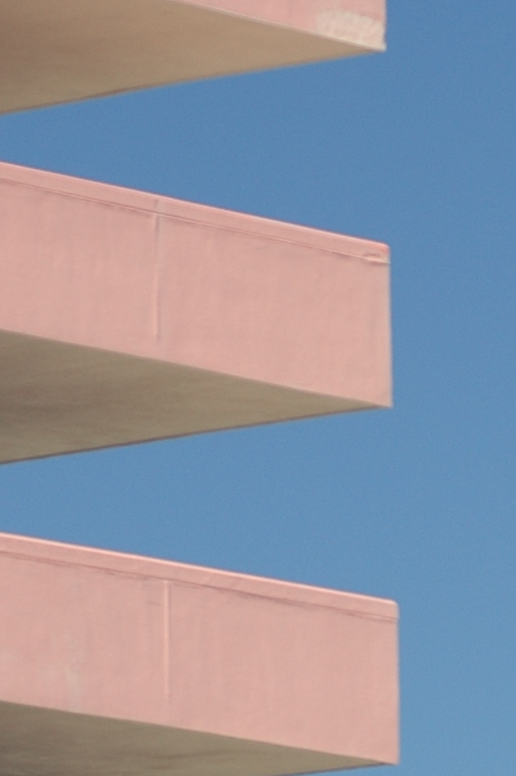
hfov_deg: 2.6
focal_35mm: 519
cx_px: 442
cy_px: 842
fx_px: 11175
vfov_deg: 4.0
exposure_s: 1/400
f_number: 5
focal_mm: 100
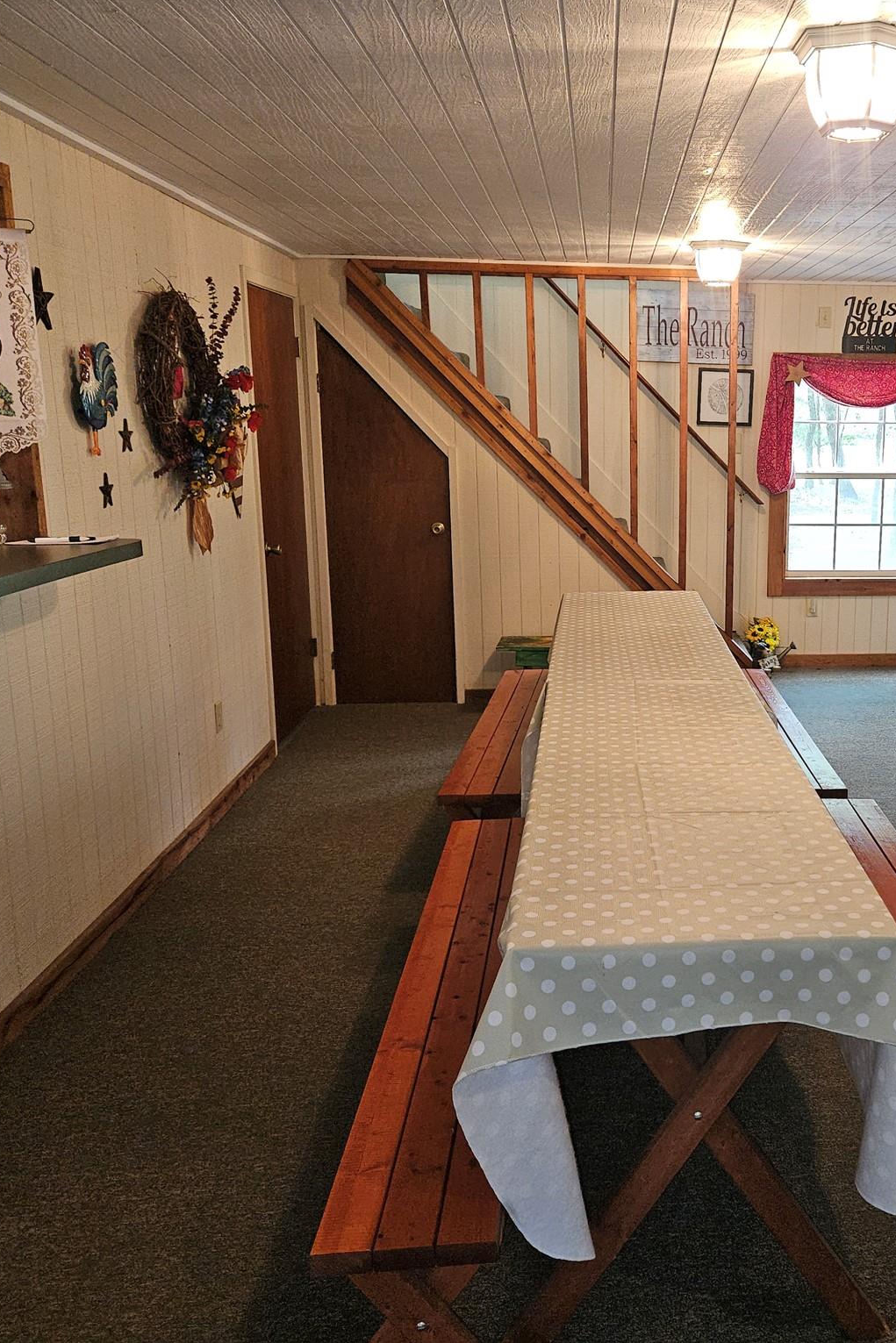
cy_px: 670
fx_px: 1194
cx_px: 717
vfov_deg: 58.7
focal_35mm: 32
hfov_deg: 39.5
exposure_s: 1/30
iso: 100
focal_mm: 5.4
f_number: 1.8
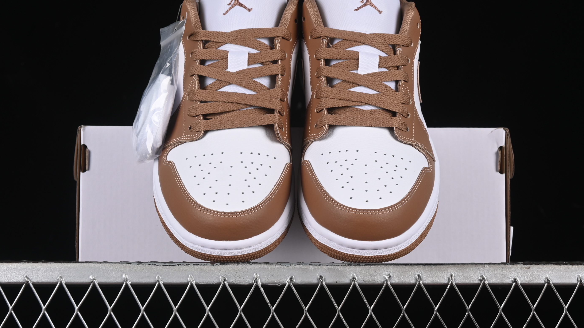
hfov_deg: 26.9
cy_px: 141
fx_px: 1223
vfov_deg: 15.3
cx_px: 292
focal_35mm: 79
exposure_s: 1/80
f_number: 8
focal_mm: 50
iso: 160
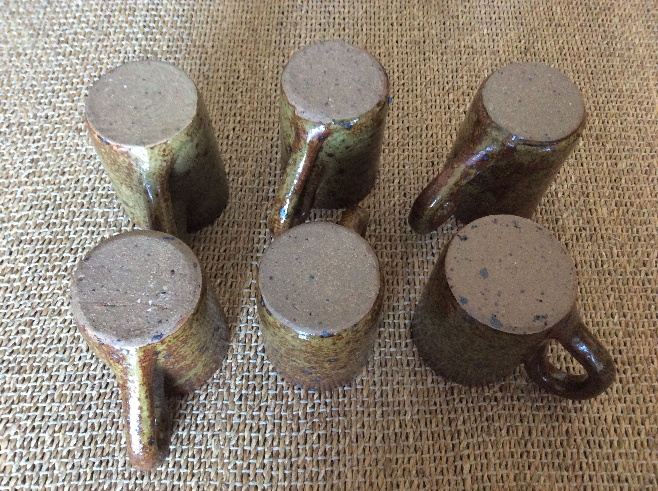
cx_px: 329
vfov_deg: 44.1
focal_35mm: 32
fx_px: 607
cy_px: 246
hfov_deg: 56.9
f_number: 2.4
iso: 250
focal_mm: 3.3
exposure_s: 1/25
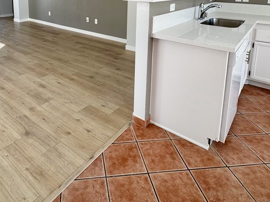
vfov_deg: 44.8
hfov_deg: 62.5
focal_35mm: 28
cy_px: 17
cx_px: 100
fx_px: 218
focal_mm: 2.22
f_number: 2.2
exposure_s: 1/122
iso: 40
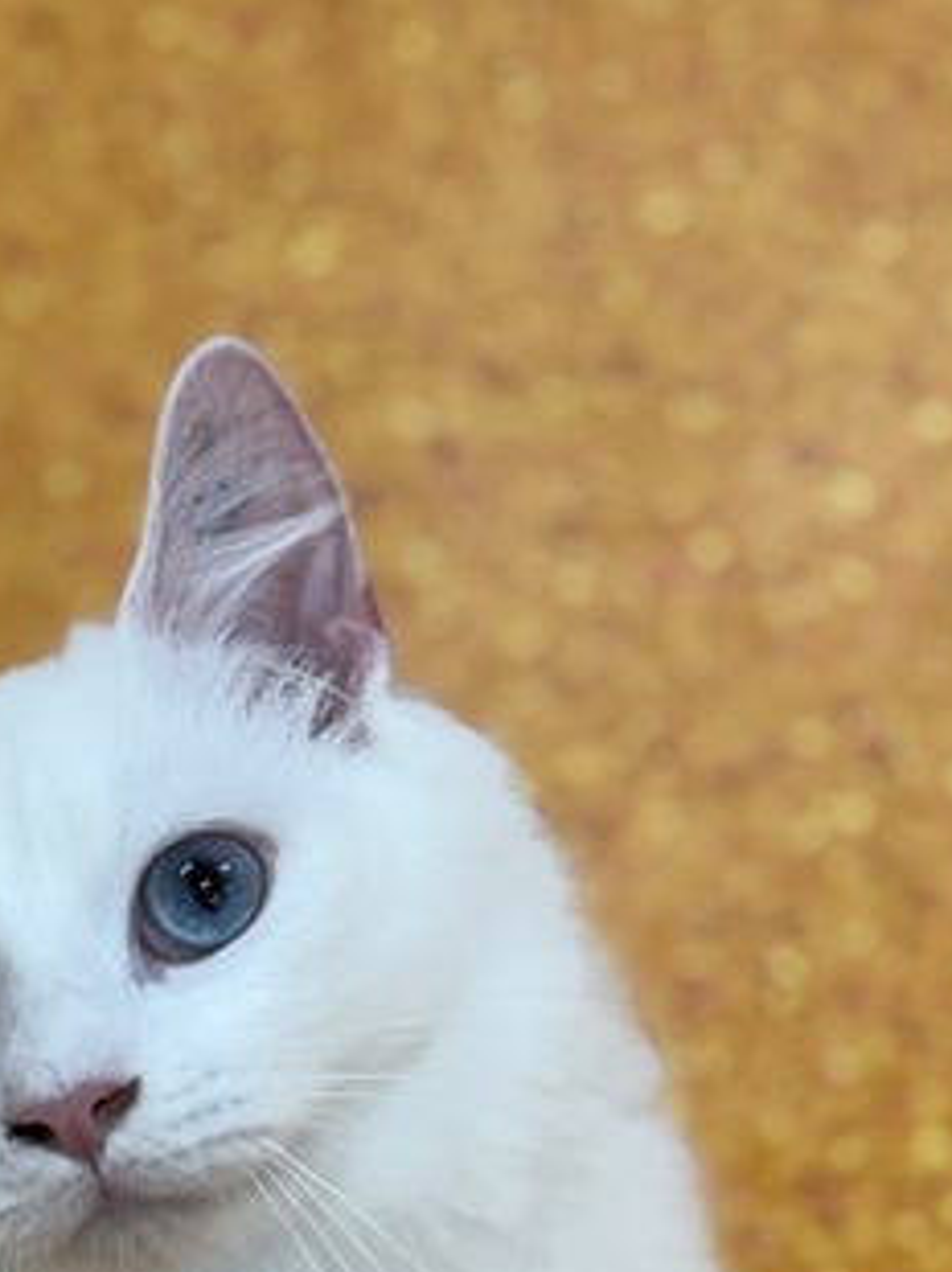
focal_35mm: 124
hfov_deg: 11.8
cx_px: 66
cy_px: 1366
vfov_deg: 15.5
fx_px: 4553
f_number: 1.78
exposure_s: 1/100
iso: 64
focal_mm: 6.76
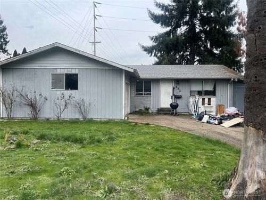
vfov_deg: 53.1
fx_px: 200
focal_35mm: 26
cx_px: 133
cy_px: 100
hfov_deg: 67.3
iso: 50
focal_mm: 5.7
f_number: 1.5
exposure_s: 1/1196
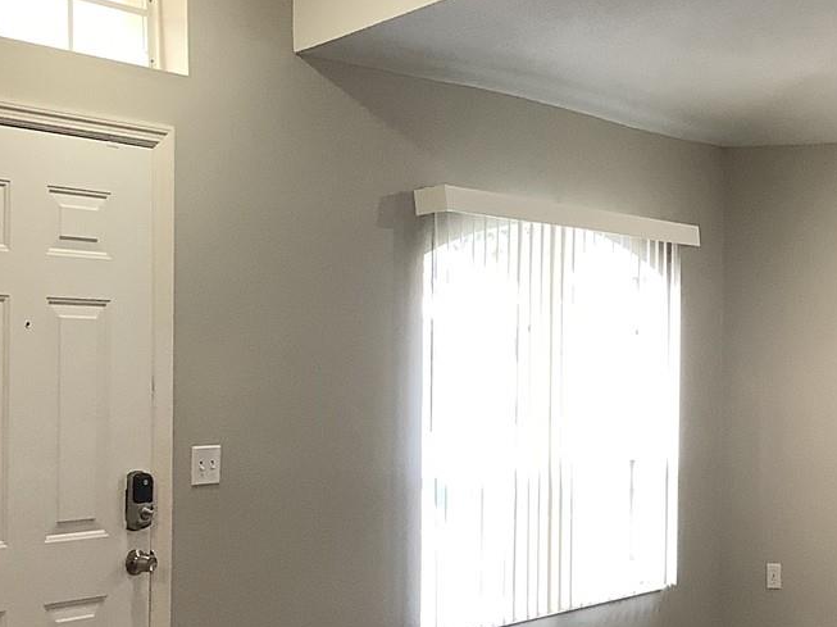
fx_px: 1837
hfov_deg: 24.9
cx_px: 752
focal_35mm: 76
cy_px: 376
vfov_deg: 19.3
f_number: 2.4
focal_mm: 3.3
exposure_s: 1/60
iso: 125
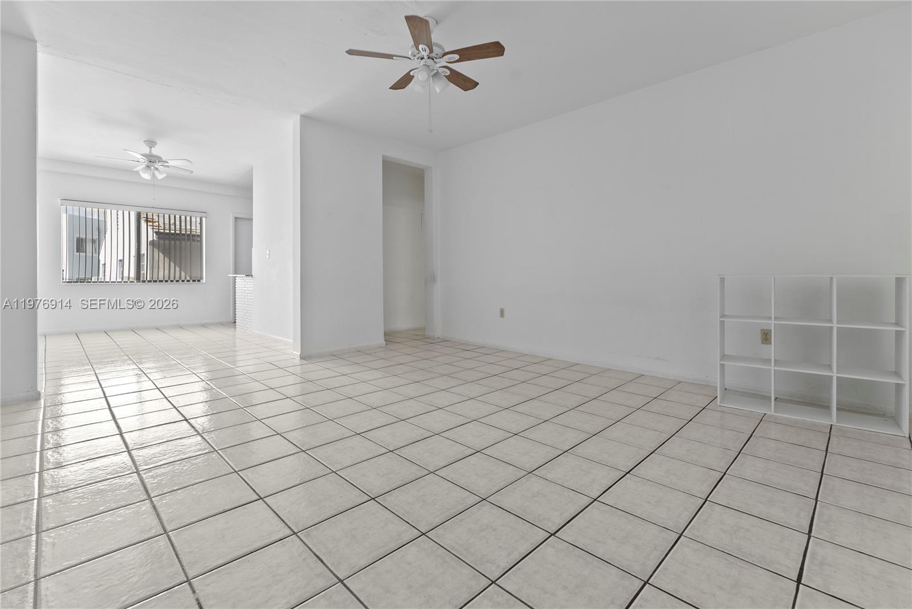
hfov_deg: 98.2
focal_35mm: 16
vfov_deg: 75.2
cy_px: 304
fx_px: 395
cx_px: 456
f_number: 8
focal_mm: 15.6
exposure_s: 1.3
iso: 100
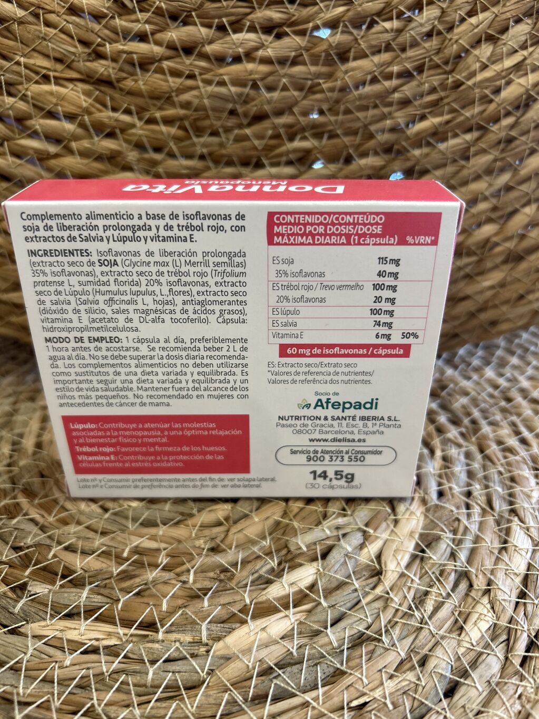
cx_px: 270
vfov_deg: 67.3
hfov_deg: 53.1
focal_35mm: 26
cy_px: 360
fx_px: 540
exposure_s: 1/50
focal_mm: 5.7
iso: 64
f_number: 1.5
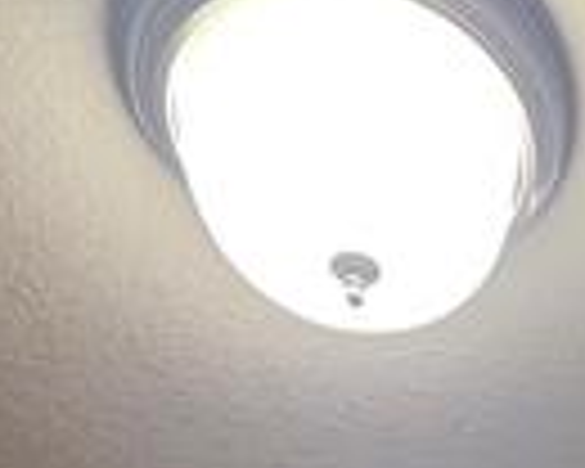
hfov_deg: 23.6
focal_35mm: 75
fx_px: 1299
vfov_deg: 11.5
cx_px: 659
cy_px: 1404
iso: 250
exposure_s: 1/60
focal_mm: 2.2
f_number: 2.2
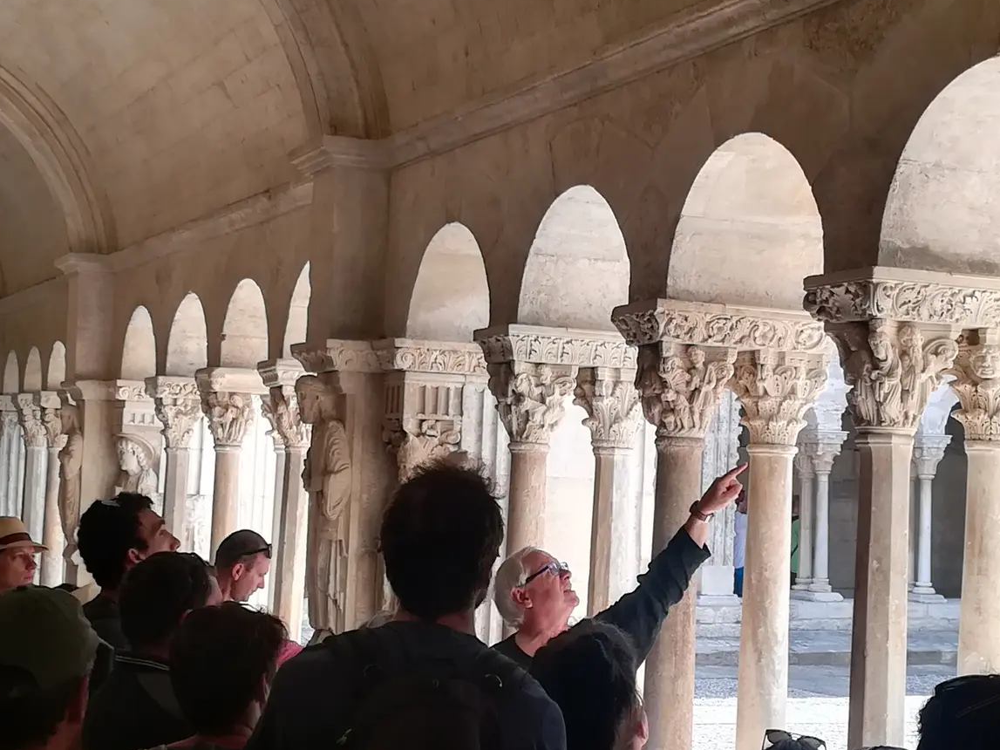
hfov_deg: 28.6
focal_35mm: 68
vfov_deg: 21.6
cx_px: 509
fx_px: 1964
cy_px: 365
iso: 50
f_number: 2.2
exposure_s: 1/227
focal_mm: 3.83
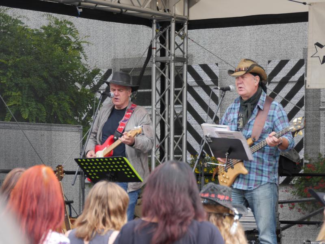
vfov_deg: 10.2
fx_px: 1371
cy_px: 122
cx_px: 162
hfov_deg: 13.5
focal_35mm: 146
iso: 250
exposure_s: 1/160
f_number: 5.8
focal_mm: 73
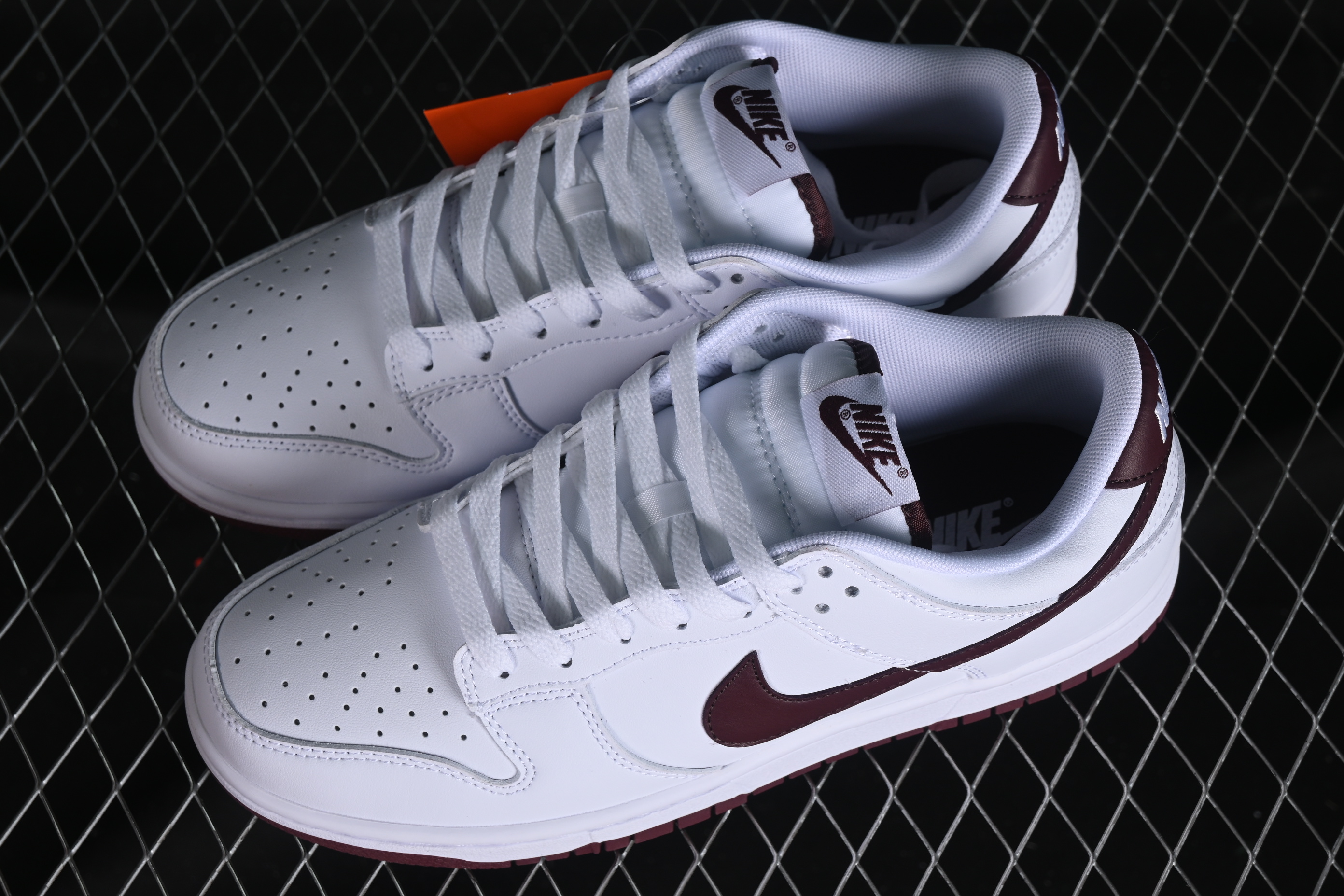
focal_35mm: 75
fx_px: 2800
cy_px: 448
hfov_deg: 27.0
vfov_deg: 18.2
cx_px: 672
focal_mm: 50
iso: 160
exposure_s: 1/80
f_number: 8
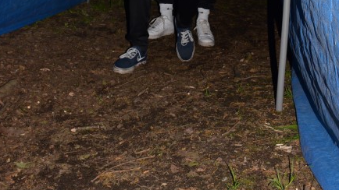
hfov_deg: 41.3
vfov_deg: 21.7
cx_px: 190
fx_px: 449
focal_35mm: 50
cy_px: -54
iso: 200
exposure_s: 1/30
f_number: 5.6
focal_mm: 18
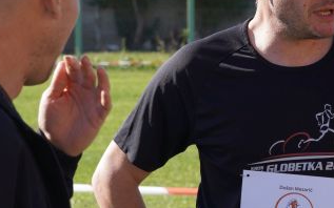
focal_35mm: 239
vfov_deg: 5.5
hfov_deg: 8.8
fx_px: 2175
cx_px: 263
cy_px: 136
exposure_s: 1/320
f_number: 5
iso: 100
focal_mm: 50
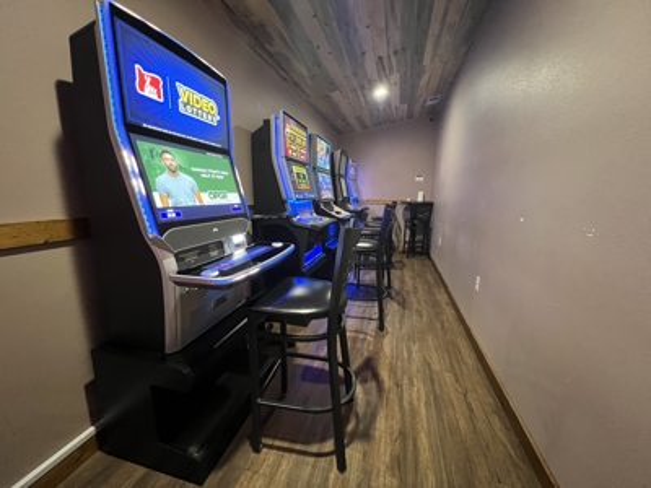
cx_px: 326
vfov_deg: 89.9
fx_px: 244
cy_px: 244
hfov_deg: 106.2
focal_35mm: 13
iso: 1000
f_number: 1.8
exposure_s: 1/40
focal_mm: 1.57
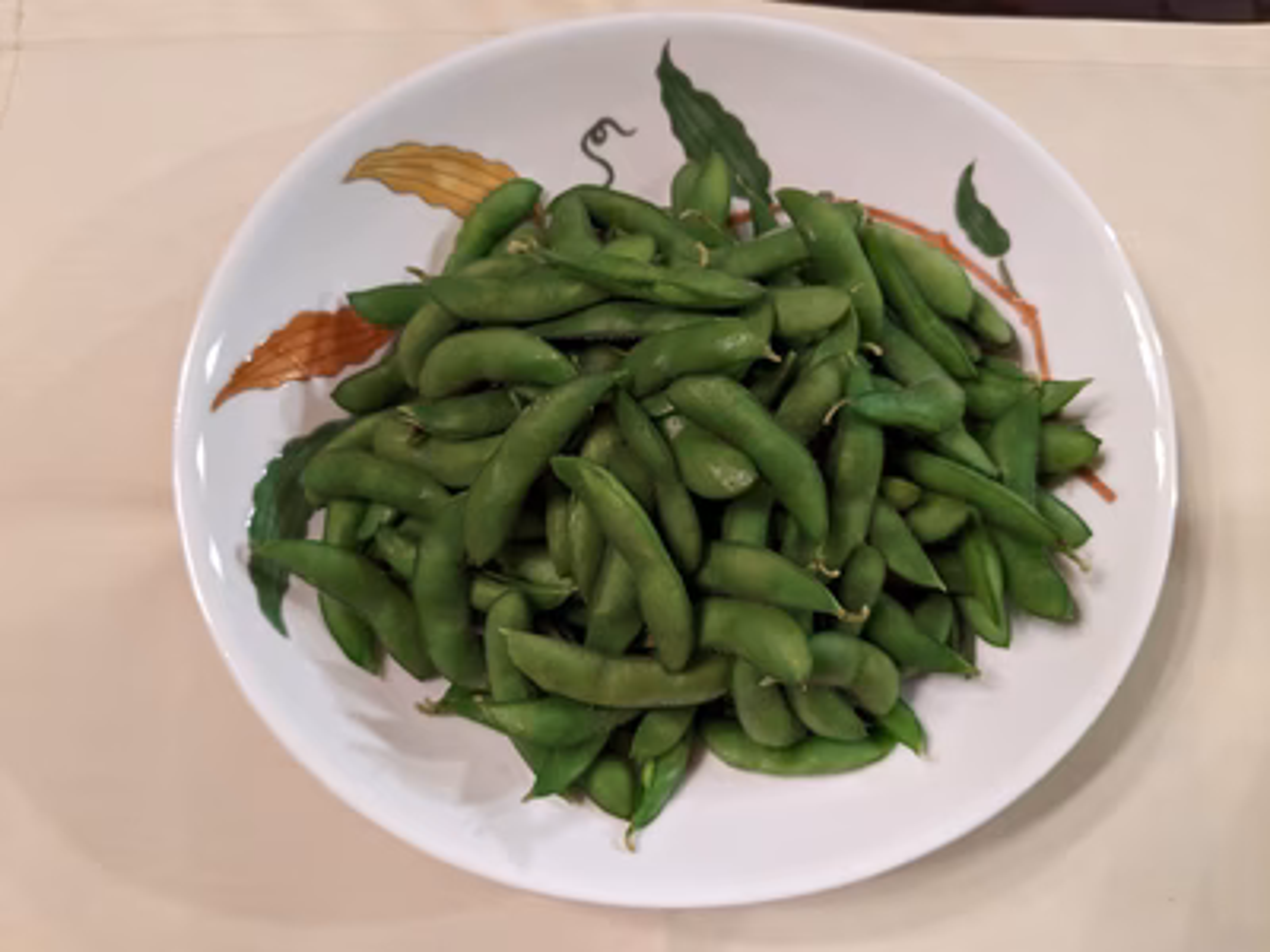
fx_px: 991
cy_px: 476
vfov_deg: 51.4
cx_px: 635
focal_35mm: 27
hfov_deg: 65.3
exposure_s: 1/25
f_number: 1.73
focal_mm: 4.38
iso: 296
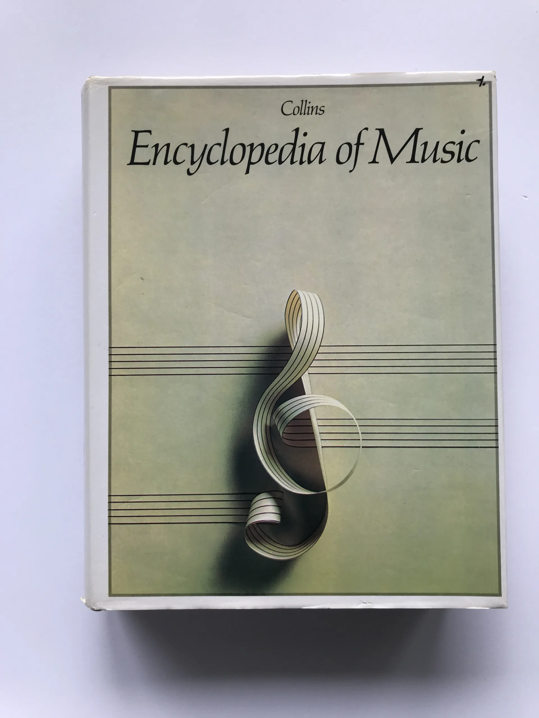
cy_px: 359
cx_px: 270
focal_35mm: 28
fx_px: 581
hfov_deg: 49.7
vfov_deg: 63.4
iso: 20
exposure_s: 1/100
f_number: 1.8
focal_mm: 3.99
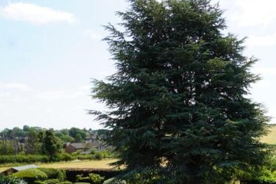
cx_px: 242
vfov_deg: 33.6
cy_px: 158
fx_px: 291
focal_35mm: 38
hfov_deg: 46.4
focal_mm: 14
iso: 100
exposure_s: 1/125
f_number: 8
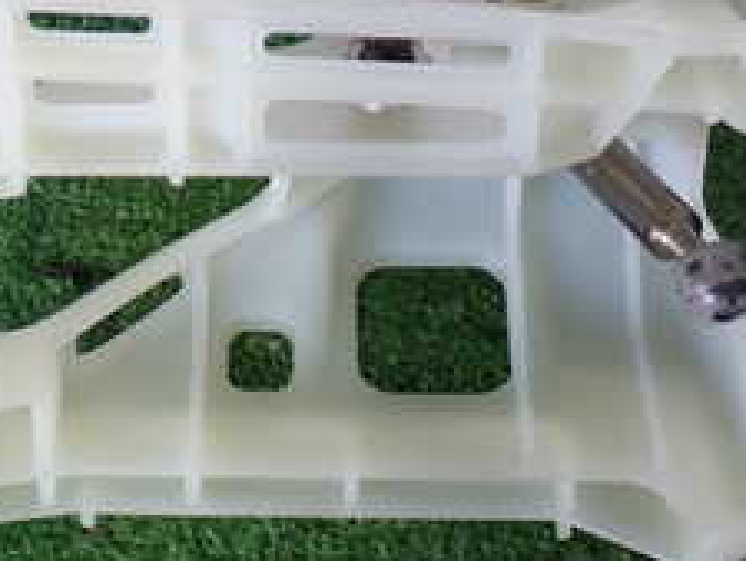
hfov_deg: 20.3
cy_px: 209
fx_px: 2070
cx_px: 176
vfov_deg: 15.4
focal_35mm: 96
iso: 200
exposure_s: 1/60
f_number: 2.5
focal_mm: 6.37
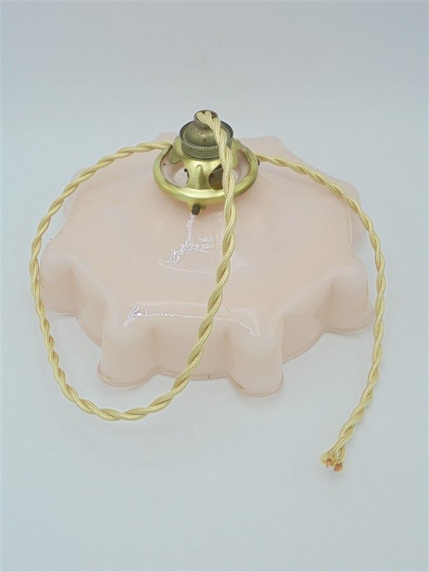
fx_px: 562
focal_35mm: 34
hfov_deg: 41.8
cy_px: 286
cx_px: 214
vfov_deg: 54.0
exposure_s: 1/60
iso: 100
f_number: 4
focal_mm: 6.1
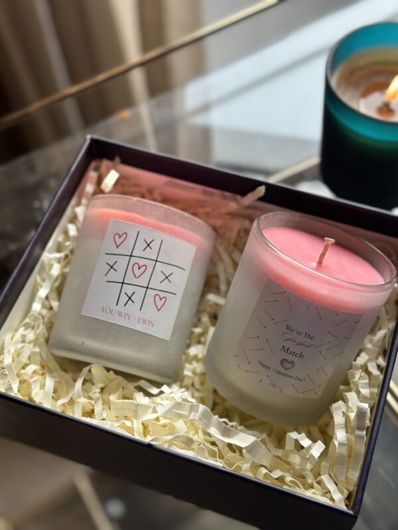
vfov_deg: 39.7
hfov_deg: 30.3
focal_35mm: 48
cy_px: 265
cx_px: 199
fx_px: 736
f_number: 1.78
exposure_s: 1/315
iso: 80
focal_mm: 6.86
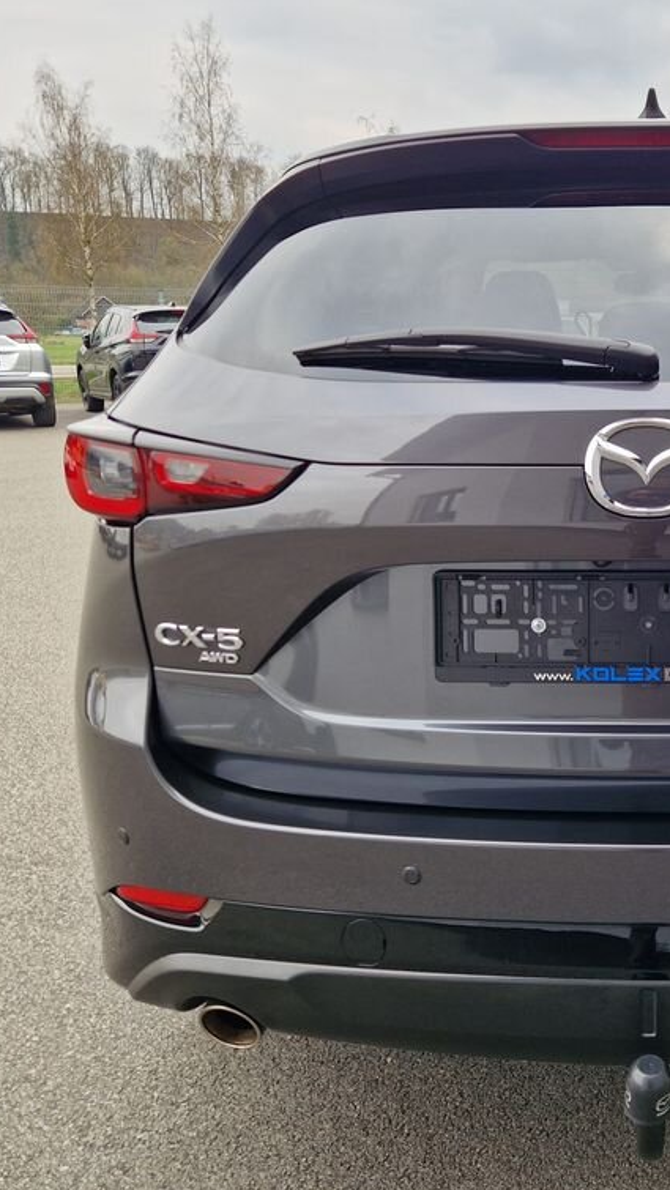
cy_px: 599
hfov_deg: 32.5
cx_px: 637
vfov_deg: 58.0
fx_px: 1073
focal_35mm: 34
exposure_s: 1/180
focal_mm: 5.4
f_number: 1.8
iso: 50
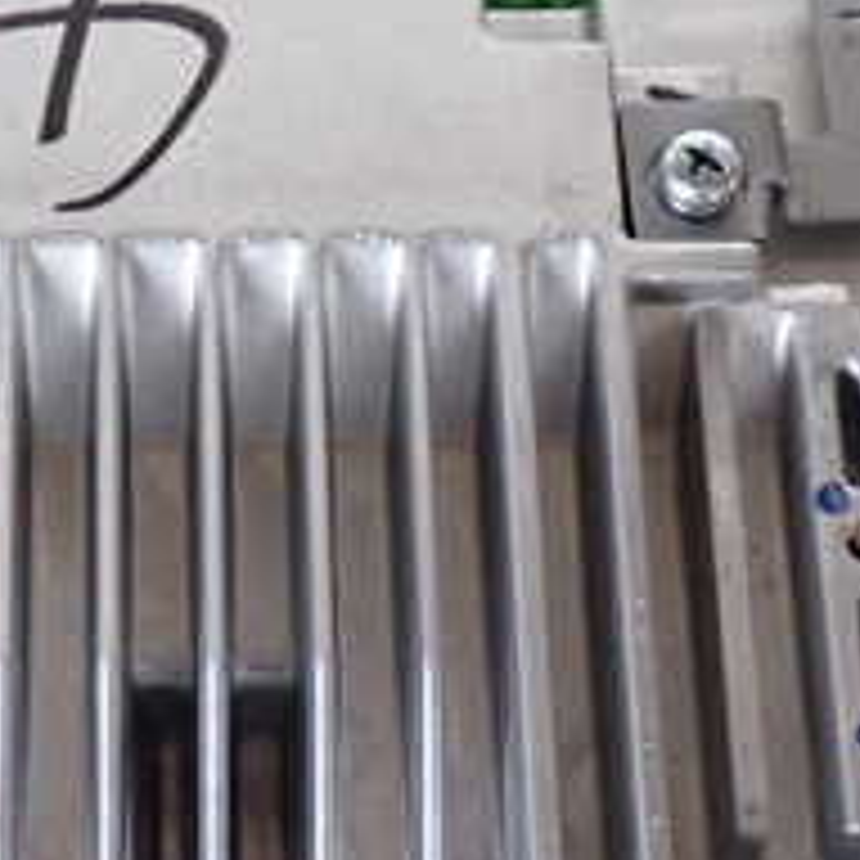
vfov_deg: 15.2
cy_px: 639
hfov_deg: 15.1
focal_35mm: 114
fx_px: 3204
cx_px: 86
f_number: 2.8
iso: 640
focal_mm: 7.31
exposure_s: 1/40
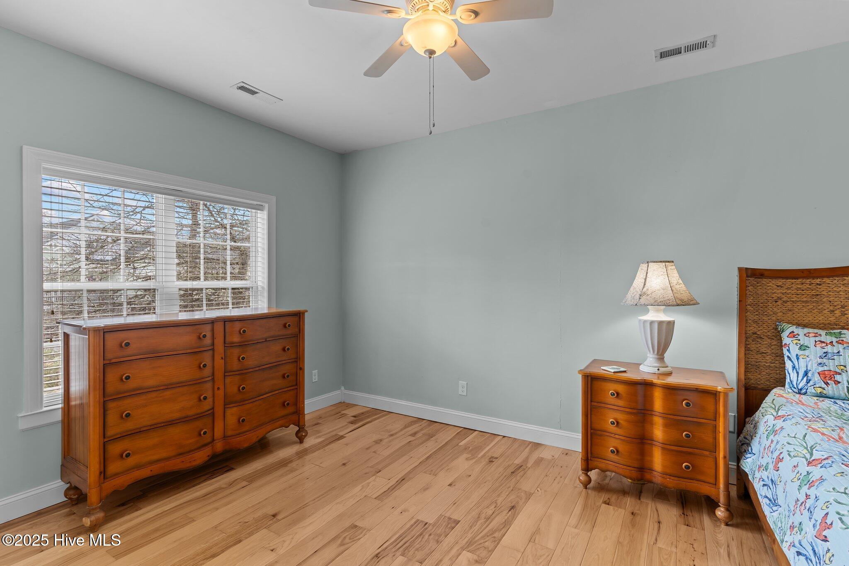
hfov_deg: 93.3
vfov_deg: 70.4
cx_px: 424
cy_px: 283
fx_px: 401
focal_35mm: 17
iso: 100
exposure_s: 1
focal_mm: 17
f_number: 8
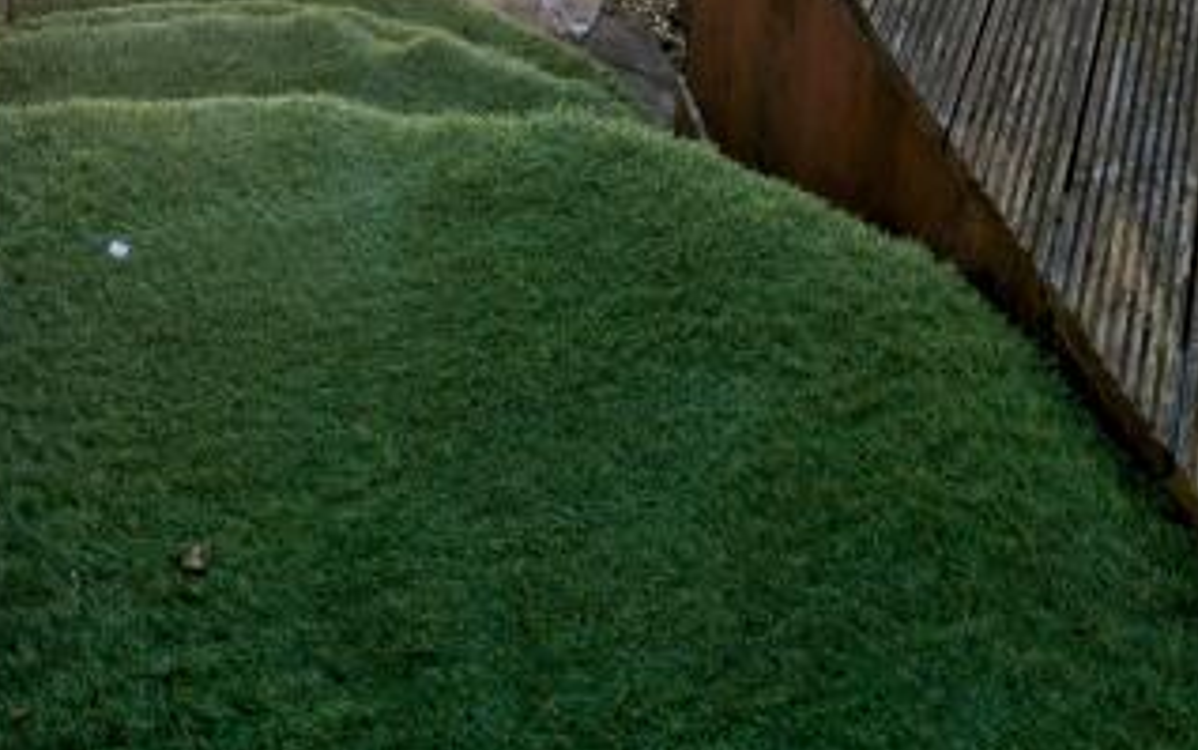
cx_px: 494
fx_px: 1339
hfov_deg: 48.0
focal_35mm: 41
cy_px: -616
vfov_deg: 20.9
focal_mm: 2.23
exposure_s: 1/2101
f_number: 1.95
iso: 38
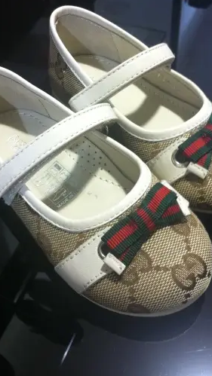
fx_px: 469
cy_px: 167
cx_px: 124
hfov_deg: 25.4
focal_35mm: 47
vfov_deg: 43.6
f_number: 2.8
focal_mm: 3.85
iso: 100
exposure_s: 1/17
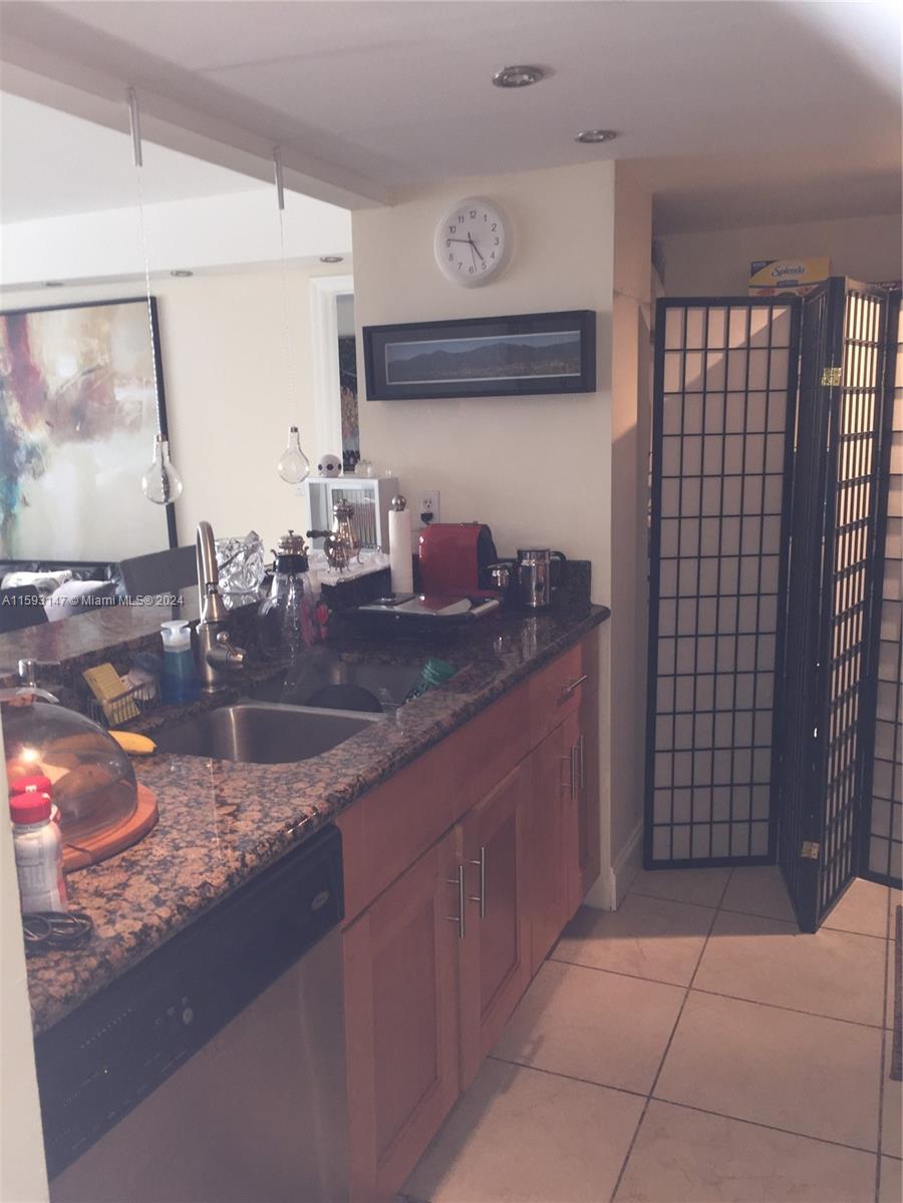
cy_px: 602
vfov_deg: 61.7
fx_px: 1009
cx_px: 452
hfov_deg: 48.2
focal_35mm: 29
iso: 40
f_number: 2.2
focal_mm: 4.15
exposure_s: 1/30
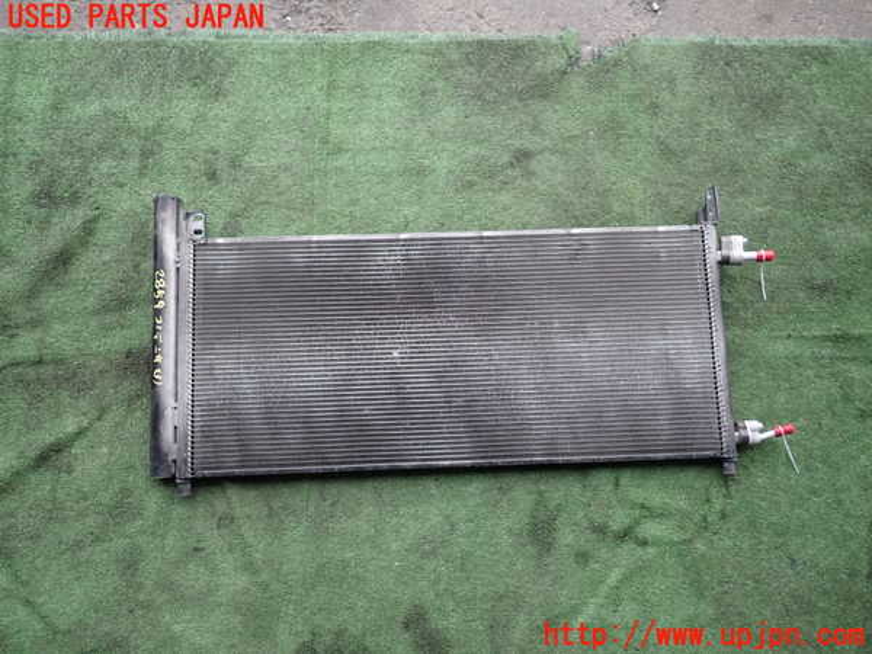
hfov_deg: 69.4
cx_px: 436
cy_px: 327
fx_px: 630
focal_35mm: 25
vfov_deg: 54.9
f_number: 2
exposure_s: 1/250
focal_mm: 4.5
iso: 100
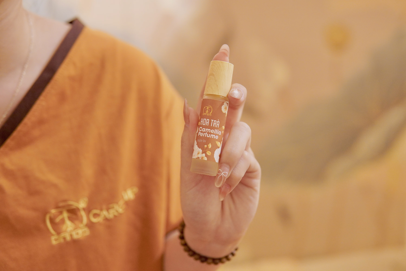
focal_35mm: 45
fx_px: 507
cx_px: 203
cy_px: 136
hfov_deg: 43.6
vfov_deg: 29.9
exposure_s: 1/200
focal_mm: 30
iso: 1600
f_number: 2
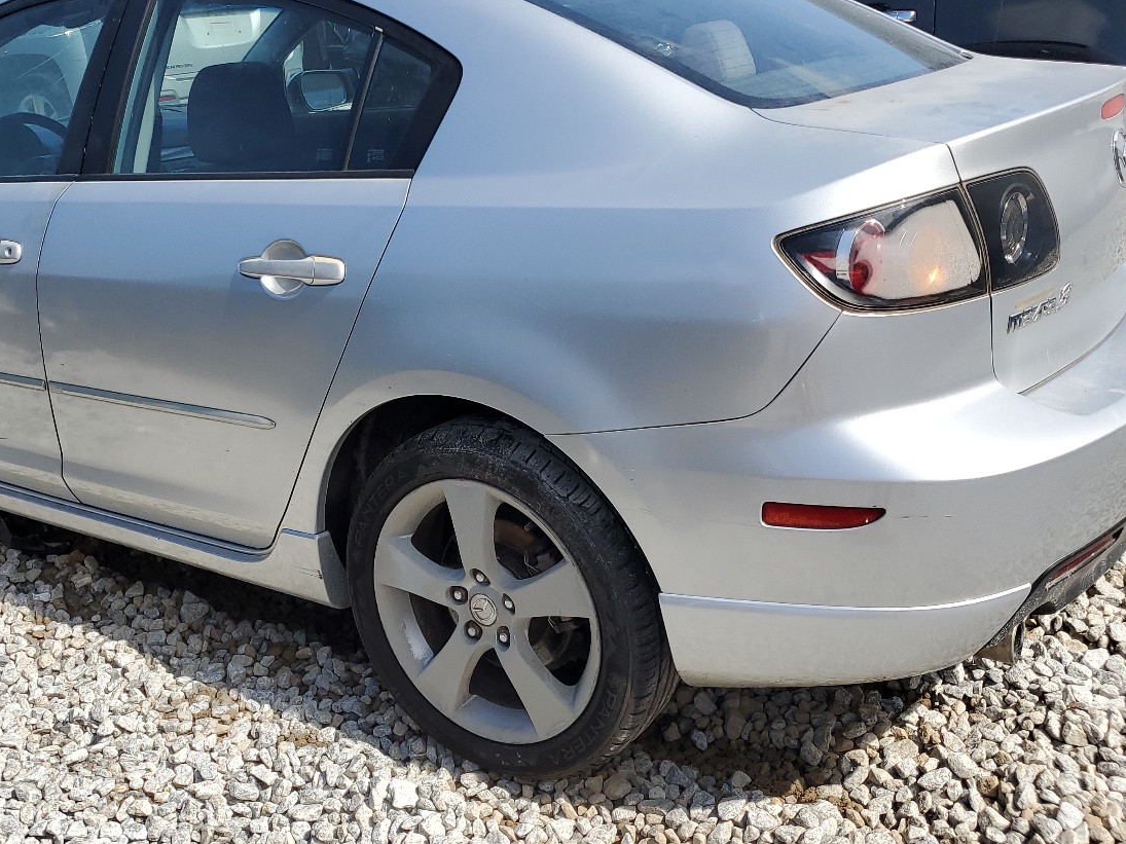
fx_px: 1236
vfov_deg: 37.5
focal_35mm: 38
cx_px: 439
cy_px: 331
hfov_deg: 48.6
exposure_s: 1/3333
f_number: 1.5
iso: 50
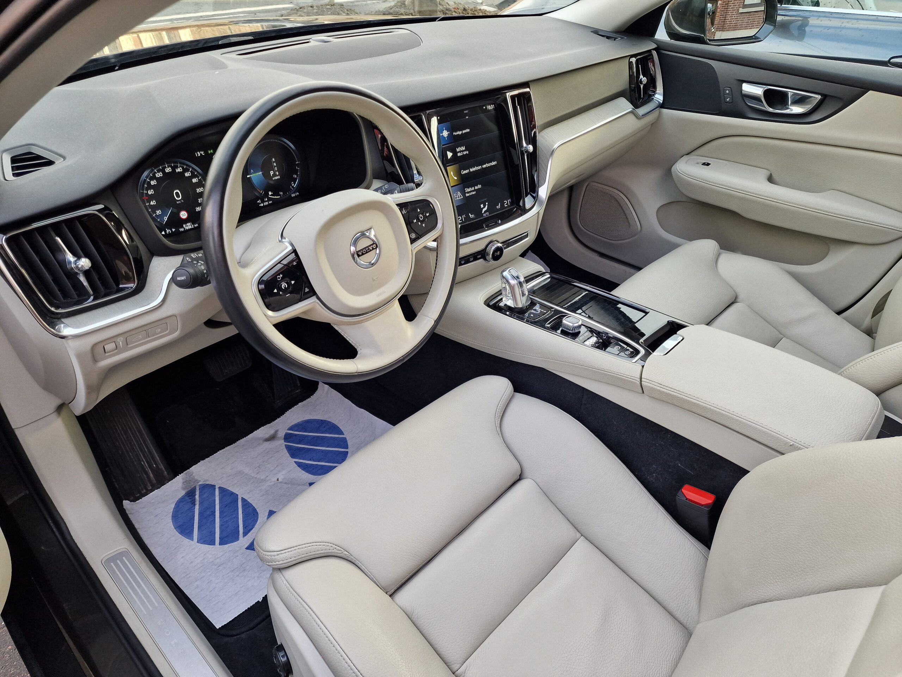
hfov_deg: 73.9
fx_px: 599
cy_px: 338
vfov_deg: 58.9
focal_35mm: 23
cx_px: 451
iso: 80
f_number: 1.8
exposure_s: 1/180
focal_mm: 6.4
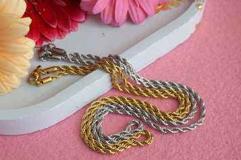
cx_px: 109
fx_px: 455
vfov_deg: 19.9
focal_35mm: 68
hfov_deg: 29.7
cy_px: 96
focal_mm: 36
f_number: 5.6
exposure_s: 1/60
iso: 200
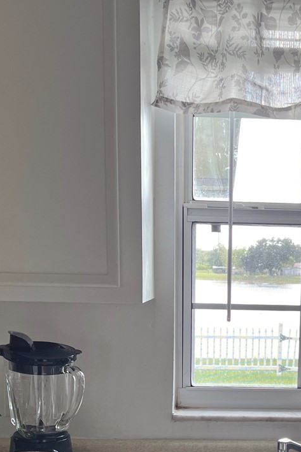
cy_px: 377
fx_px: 765
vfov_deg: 31.8
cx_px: 243
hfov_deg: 22.0
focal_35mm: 61
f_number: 1.5
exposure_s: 1/211
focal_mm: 5.7
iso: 50
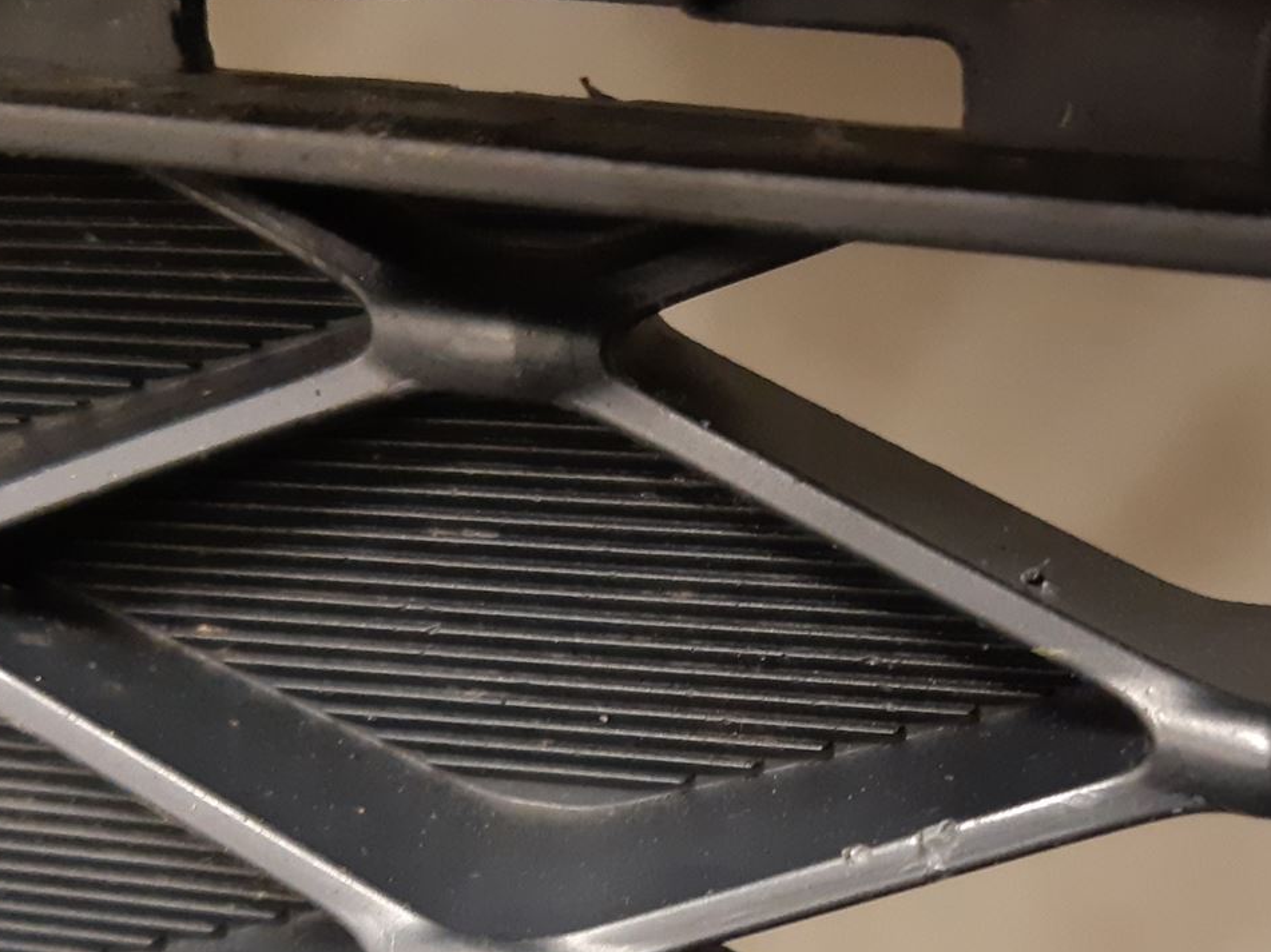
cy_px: 814
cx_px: 772
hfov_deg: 34.2
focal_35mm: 56
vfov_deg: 25.5
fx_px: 2056
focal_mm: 3.93
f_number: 1.7
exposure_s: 1/25
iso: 320
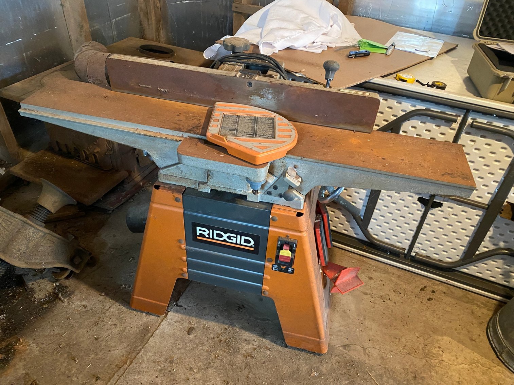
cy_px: 192
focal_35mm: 26
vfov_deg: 53.1
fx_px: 386
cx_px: 257
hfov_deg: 67.3
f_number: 1.8
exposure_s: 1/30
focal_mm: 4.25
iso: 640
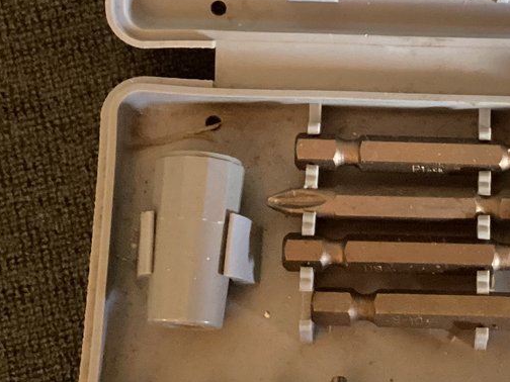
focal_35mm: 93
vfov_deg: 15.7
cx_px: 403
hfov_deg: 20.9
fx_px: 1370
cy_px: 51
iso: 400
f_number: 2.4
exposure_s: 1/33
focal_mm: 3.3
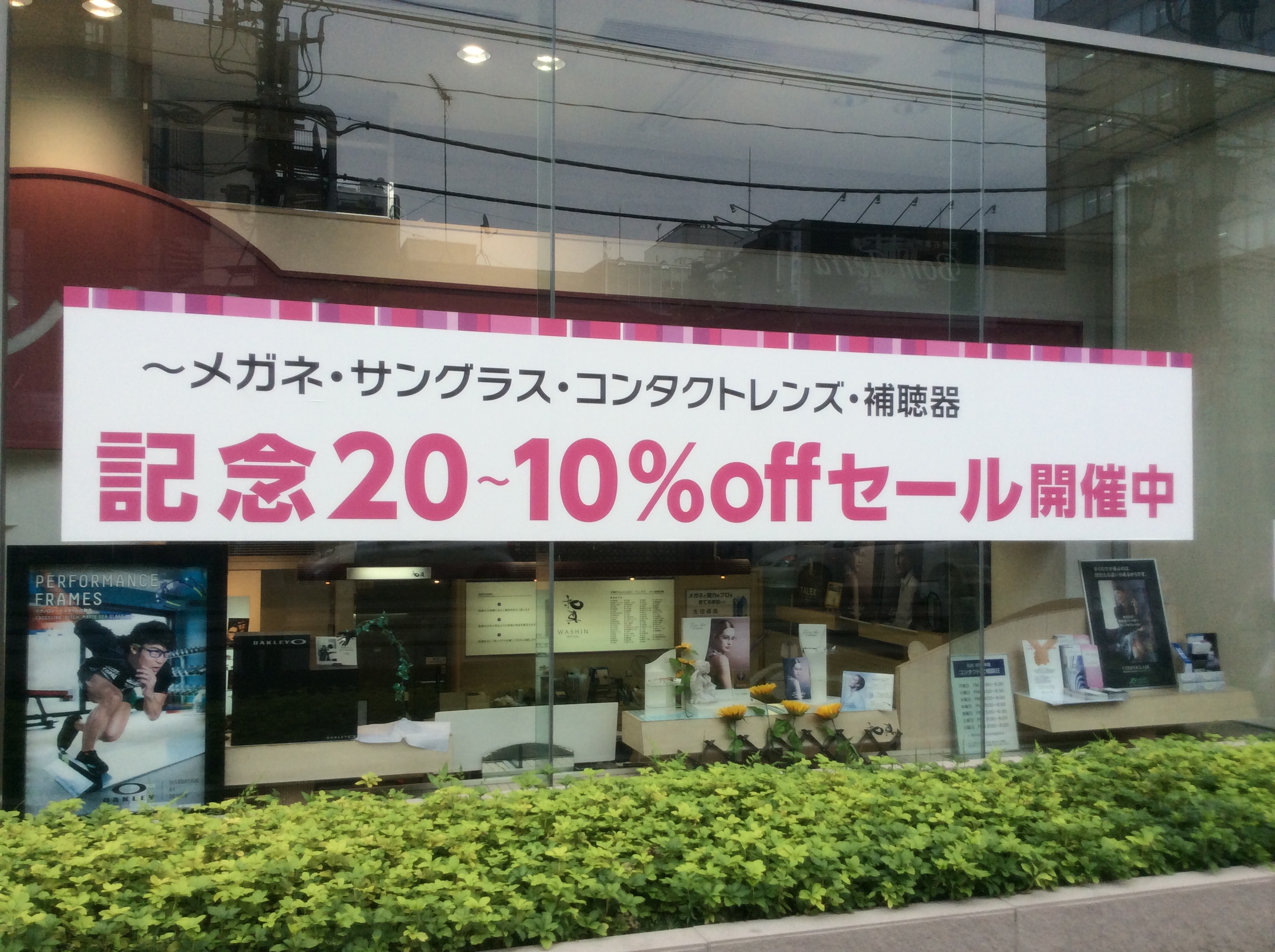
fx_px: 1214
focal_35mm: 33
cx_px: 638
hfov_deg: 55.4
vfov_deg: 42.8
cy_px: 476
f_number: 2.4
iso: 32
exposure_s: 1/154
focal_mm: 3.3
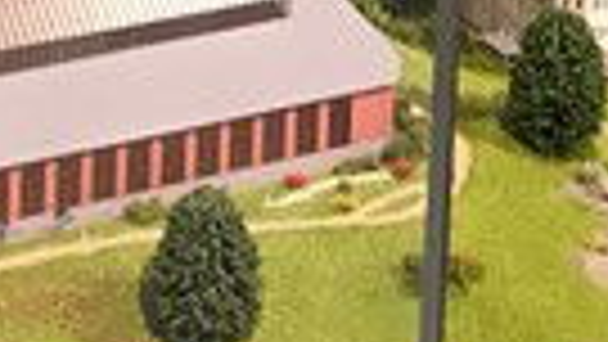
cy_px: -832
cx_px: -171
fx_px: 2919
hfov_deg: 11.6
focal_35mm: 181
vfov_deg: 6.0
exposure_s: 1/33
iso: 25
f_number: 1.8
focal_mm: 3.99
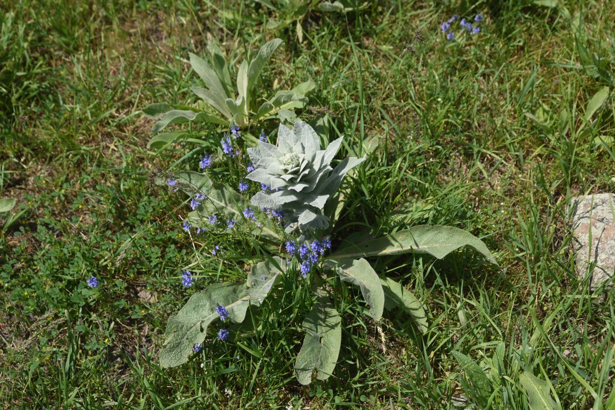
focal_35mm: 50
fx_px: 854
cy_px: 205
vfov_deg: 27.0
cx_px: 308
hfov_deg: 39.6
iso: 125
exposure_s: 1/500
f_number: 7.1
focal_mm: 50
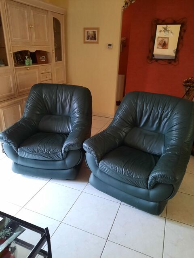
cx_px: 97
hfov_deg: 54.9
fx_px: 187
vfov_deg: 69.4
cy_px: 129
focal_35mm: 25
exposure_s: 1/25
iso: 400
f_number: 2
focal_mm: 4.6
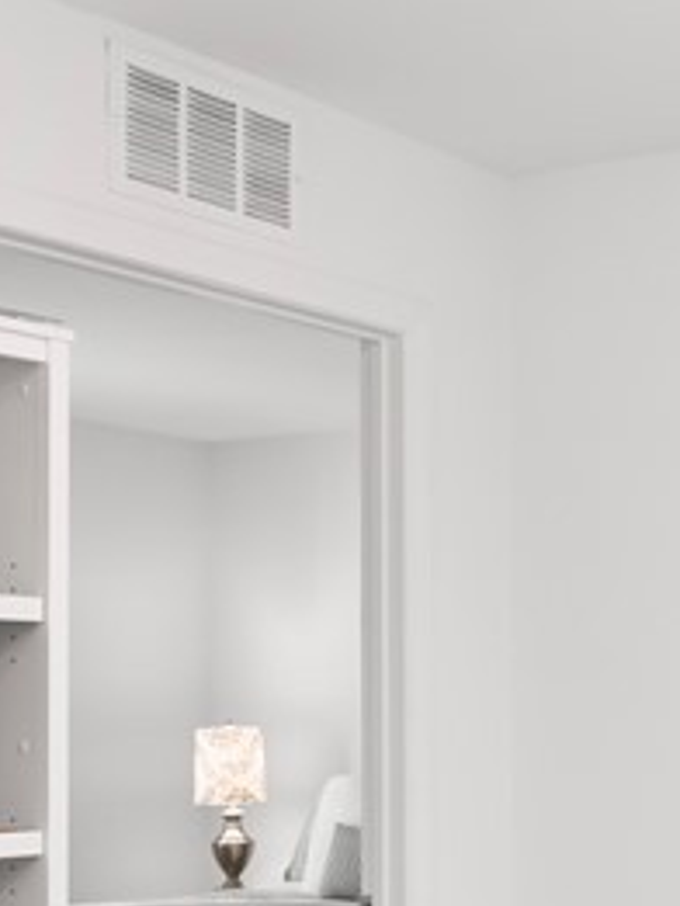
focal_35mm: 72
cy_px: 725
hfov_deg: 18.2
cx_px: 1013
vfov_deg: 26.5
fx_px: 1884
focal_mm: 18
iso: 400
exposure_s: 1/20
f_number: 8
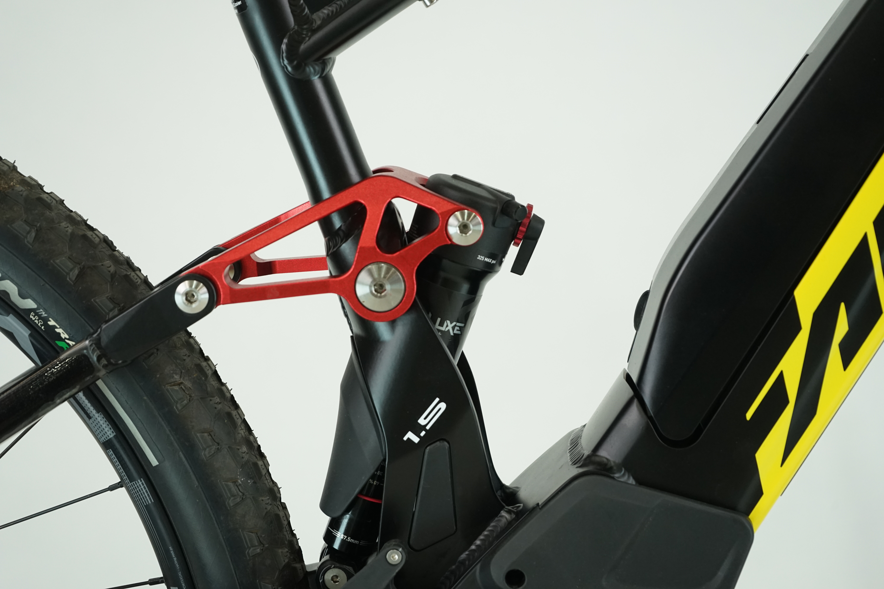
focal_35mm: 70
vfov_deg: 19.5
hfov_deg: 28.8
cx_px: 442
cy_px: 294
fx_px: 1719
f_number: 6.3
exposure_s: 1/200
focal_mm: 70
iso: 1600
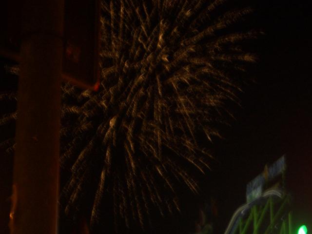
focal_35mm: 105
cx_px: 156
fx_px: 946
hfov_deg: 18.7
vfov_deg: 14.1
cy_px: 117
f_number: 4.8
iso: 100
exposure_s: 1/8
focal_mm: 17.4
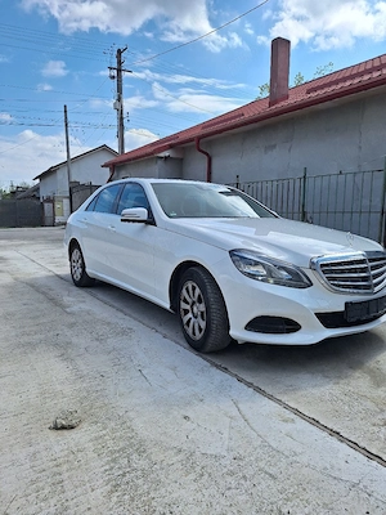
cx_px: 193
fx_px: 342
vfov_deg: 73.9
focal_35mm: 23
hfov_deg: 58.9
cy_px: 258
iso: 40
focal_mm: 5.54
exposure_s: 1/5000
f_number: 1.8
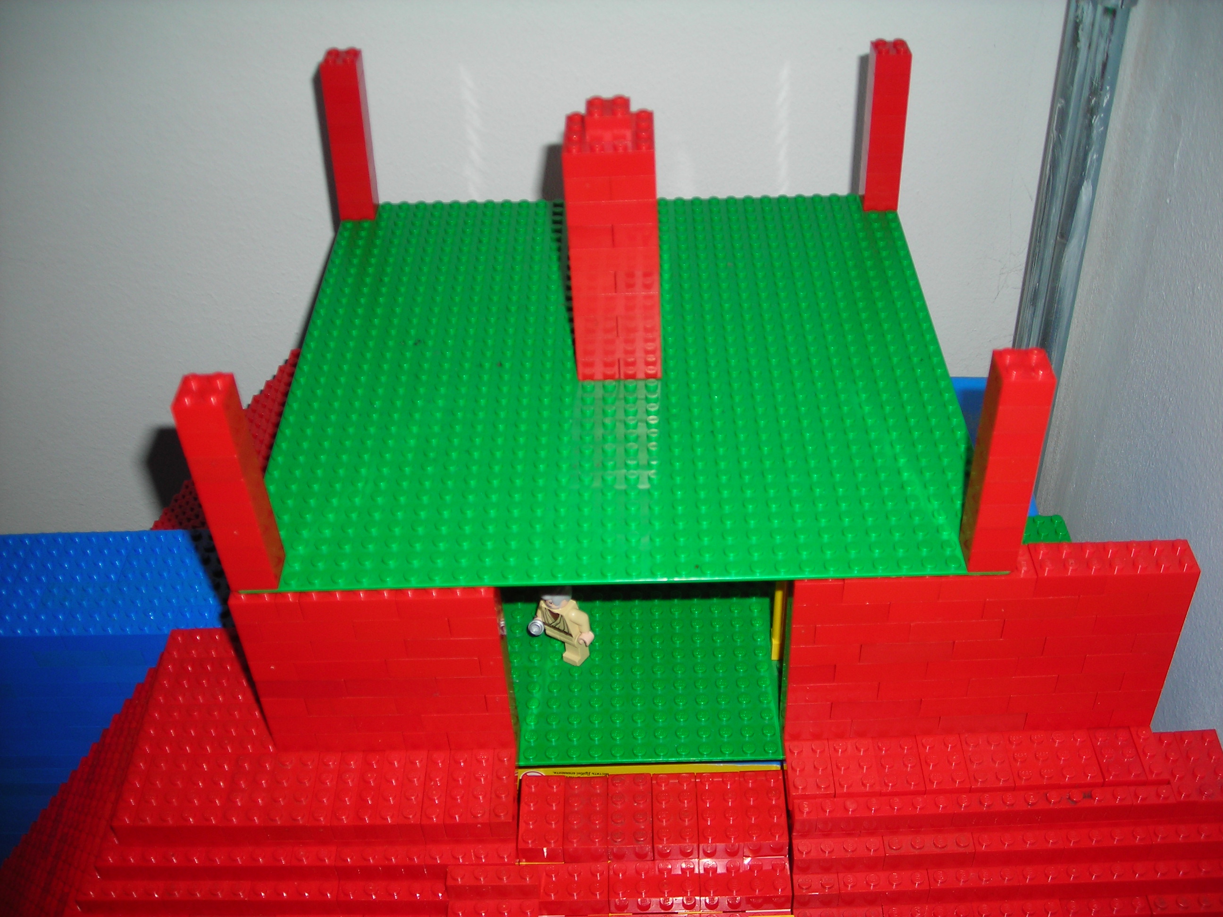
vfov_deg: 37.7
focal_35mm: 38
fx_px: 1343
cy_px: 458
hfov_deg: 49.0
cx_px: 612
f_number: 3.2
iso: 50
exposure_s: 1/60.1
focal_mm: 6.3
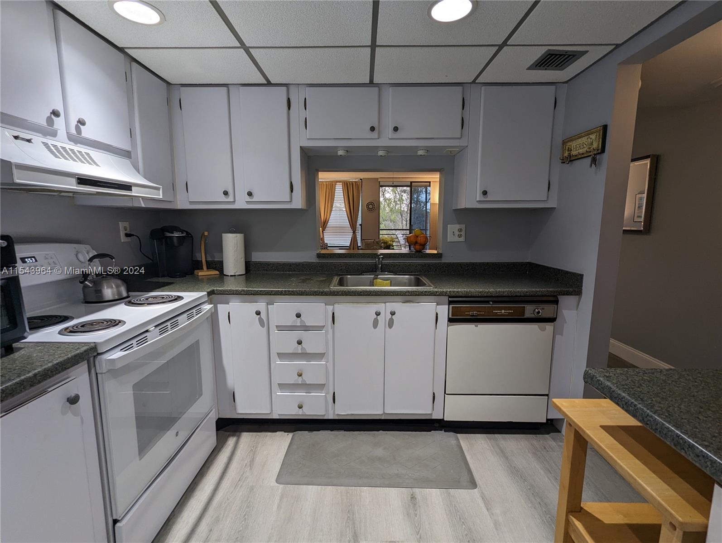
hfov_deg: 94.4
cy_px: 272
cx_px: 361
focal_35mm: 16
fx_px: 334
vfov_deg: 78.2
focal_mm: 2.35
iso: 79
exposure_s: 1/60
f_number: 2.2
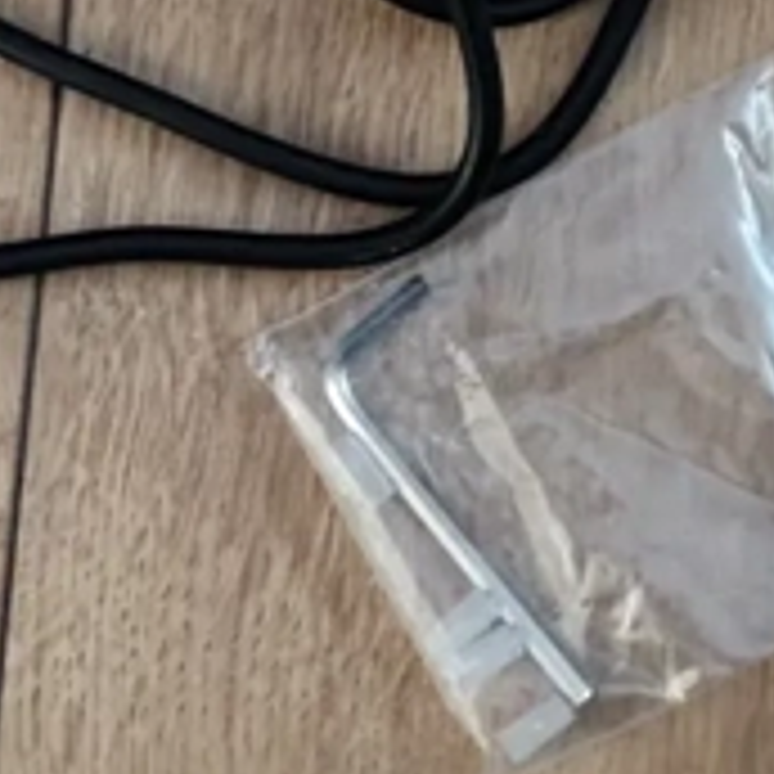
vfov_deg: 14.1
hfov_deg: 14.7
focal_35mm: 118
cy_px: -261
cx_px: 166
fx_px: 2985
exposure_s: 1/25
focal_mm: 6.19
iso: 3200
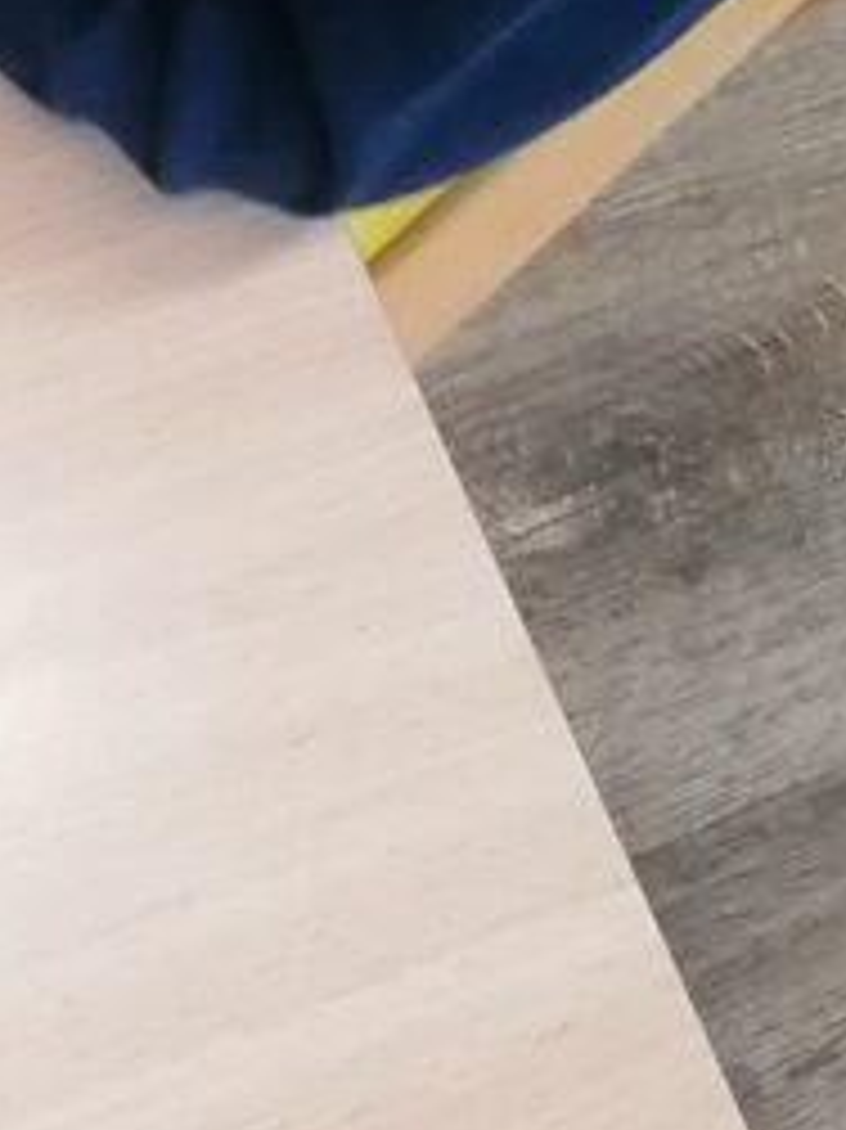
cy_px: -959
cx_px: -693
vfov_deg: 10.7
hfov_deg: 8.3
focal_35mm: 172
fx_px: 5610
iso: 250
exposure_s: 1/100
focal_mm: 4.75
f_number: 1.8
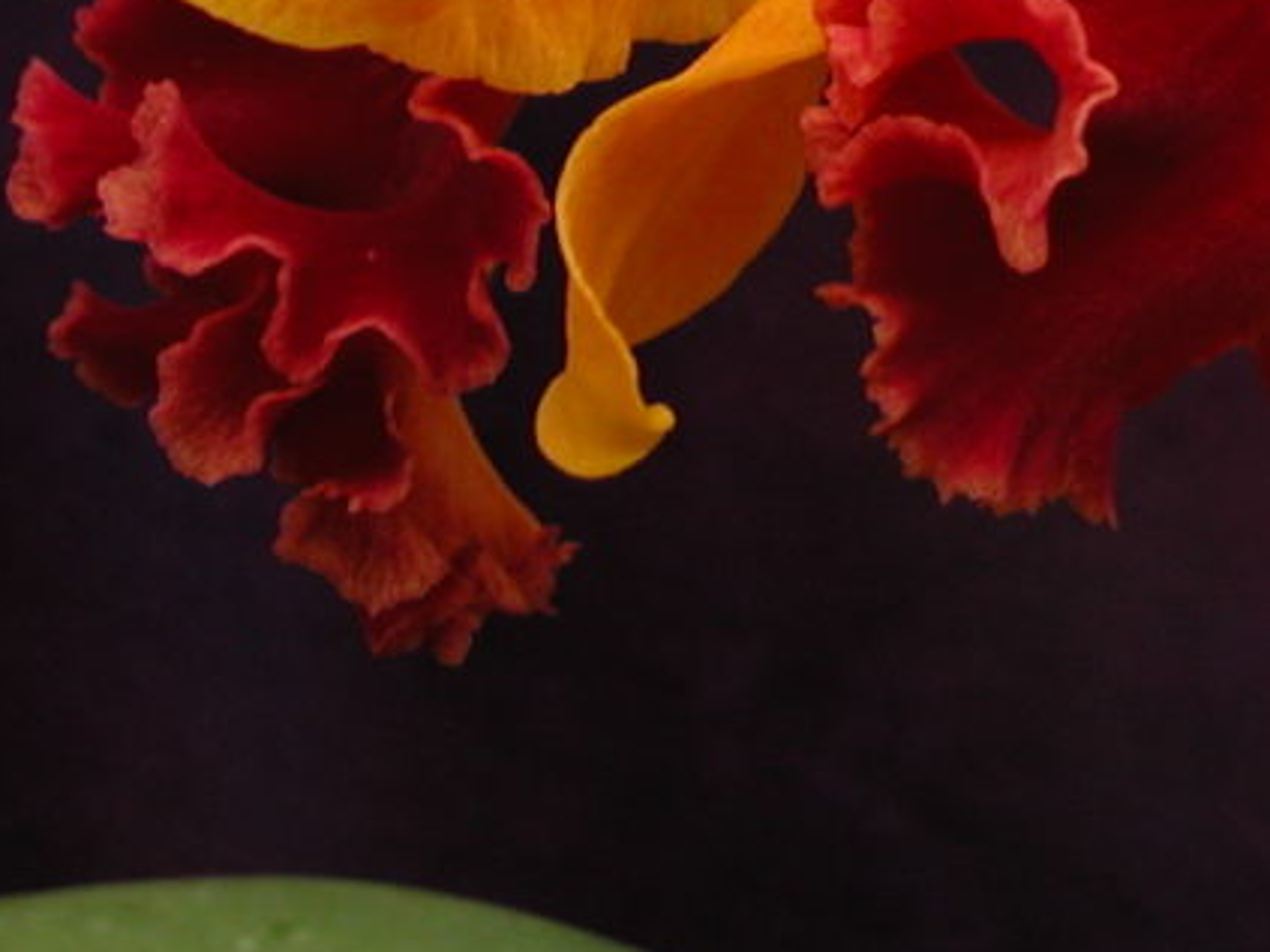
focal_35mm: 149
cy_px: -718
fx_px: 5465
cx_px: 1525
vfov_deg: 9.5
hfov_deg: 12.9
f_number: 2.9
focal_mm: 10.7
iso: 100
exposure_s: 1/22.3
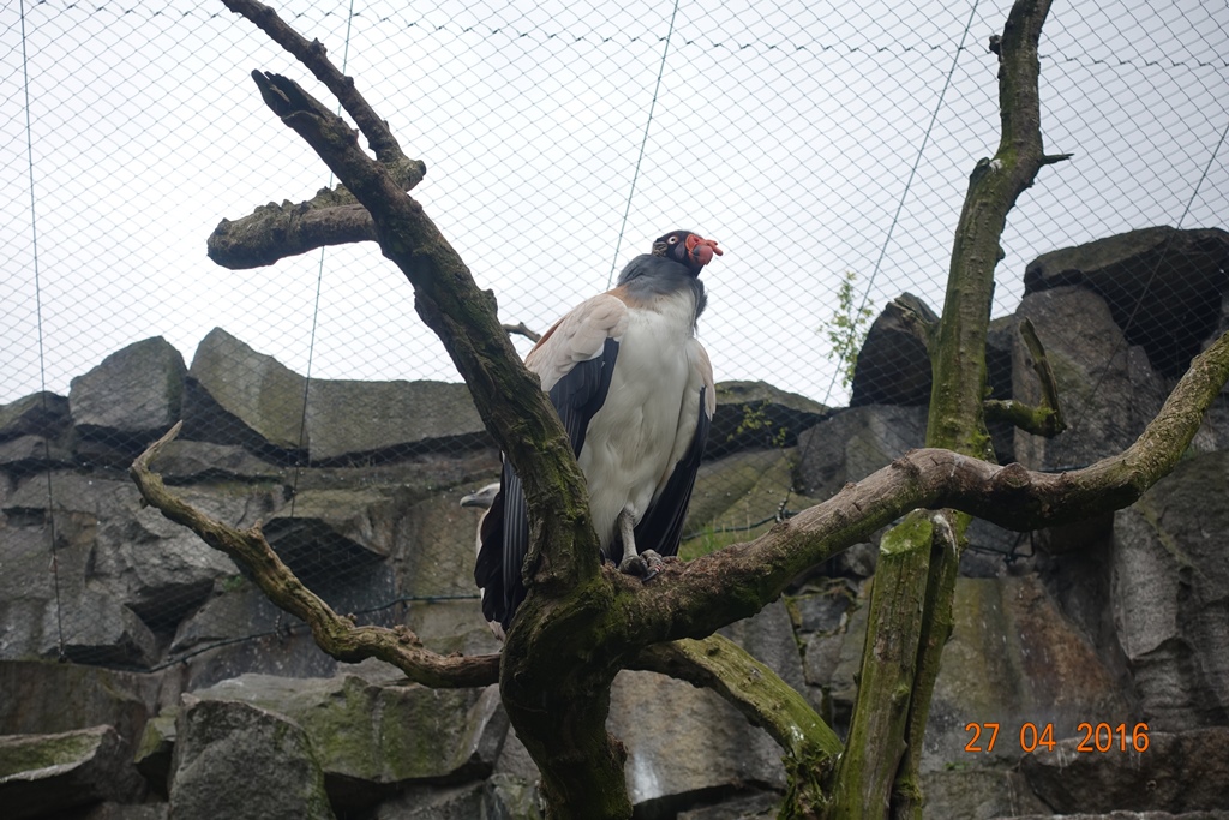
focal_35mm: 70
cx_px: 614
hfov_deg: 28.8
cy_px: 410
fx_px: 2390
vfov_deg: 19.5
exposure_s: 1/250
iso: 125
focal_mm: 25.7
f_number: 4
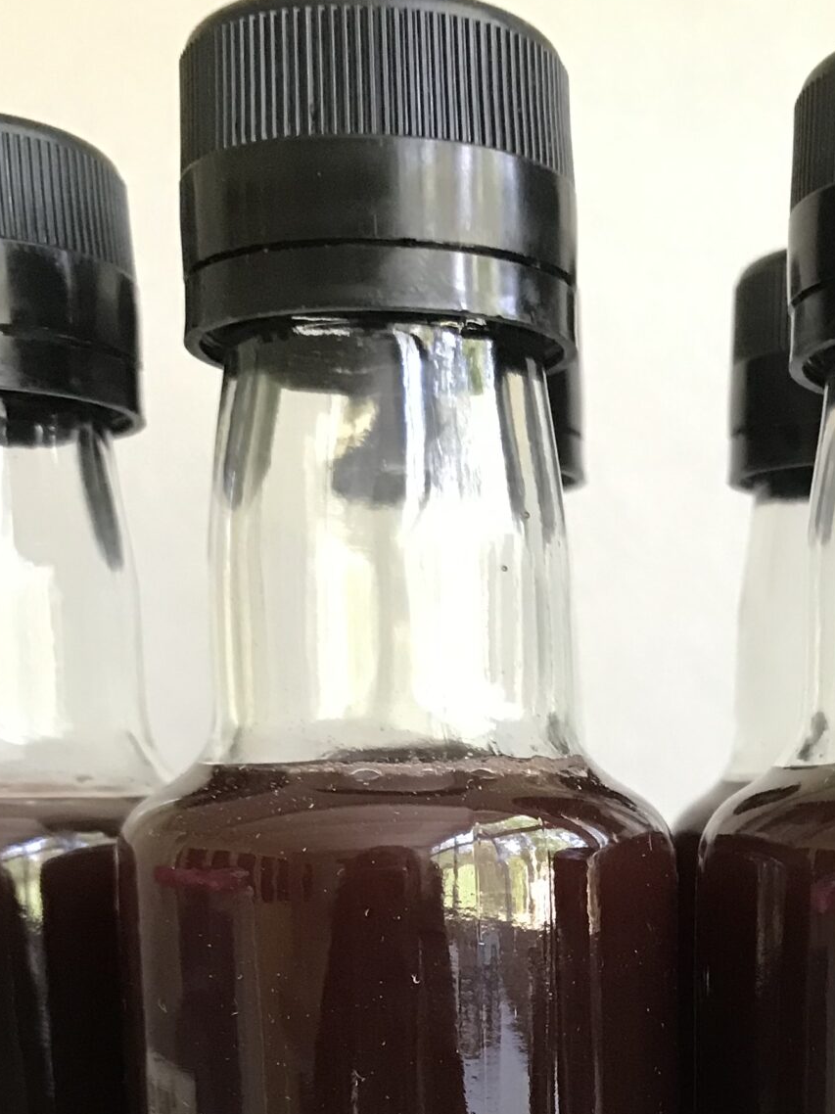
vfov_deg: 27.9
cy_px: 1238
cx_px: 676
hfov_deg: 22.9
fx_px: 2027
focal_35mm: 63
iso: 80
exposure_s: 1/16
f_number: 1.8
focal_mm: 3.99
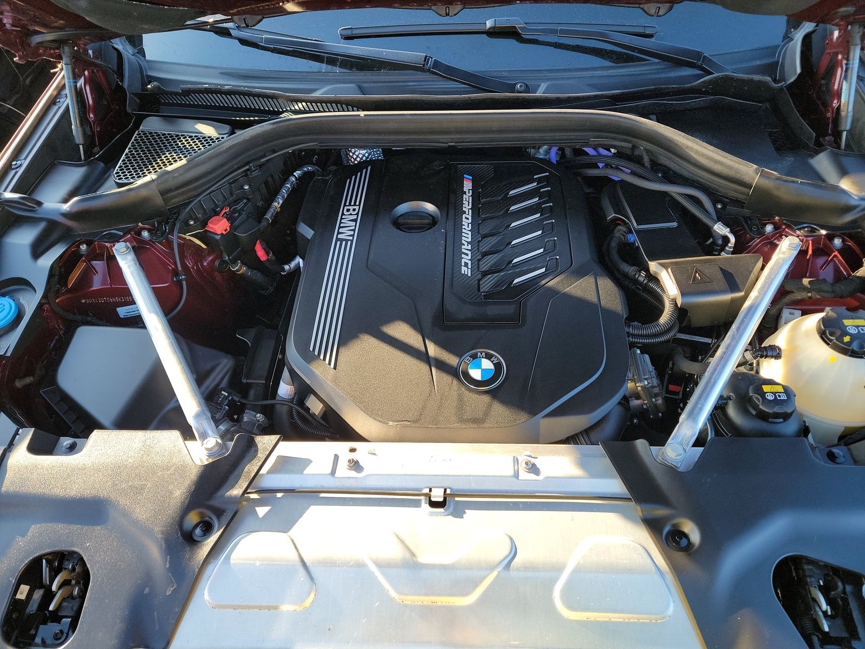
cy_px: 324
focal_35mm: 24
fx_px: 600
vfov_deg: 56.8
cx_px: 432
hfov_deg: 71.6
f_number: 1.8
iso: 56
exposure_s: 1/59
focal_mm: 6.7
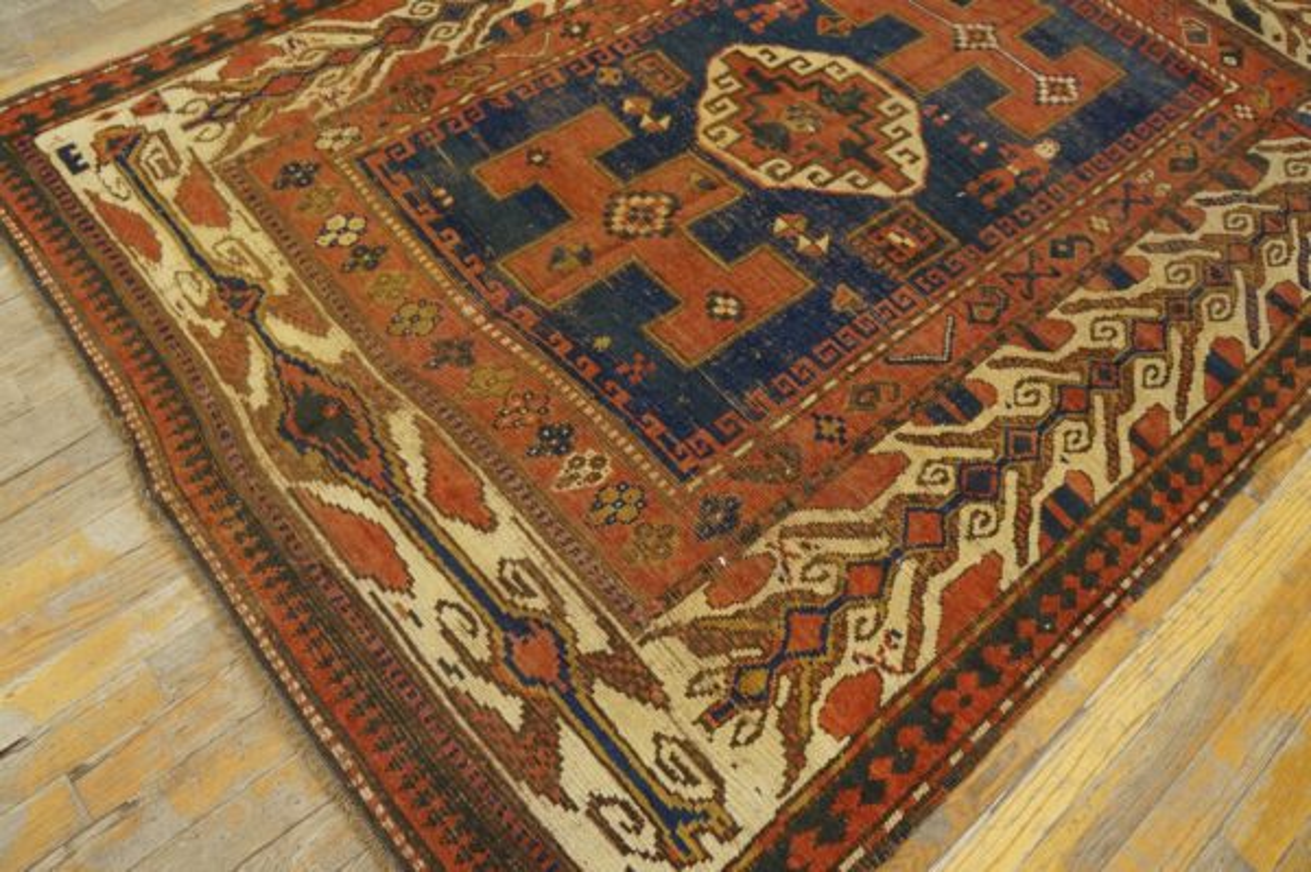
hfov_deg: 64.6
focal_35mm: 28
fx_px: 1037
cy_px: 436
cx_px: 656
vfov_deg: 45.6
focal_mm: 19
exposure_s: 1/60
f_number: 4
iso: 1250
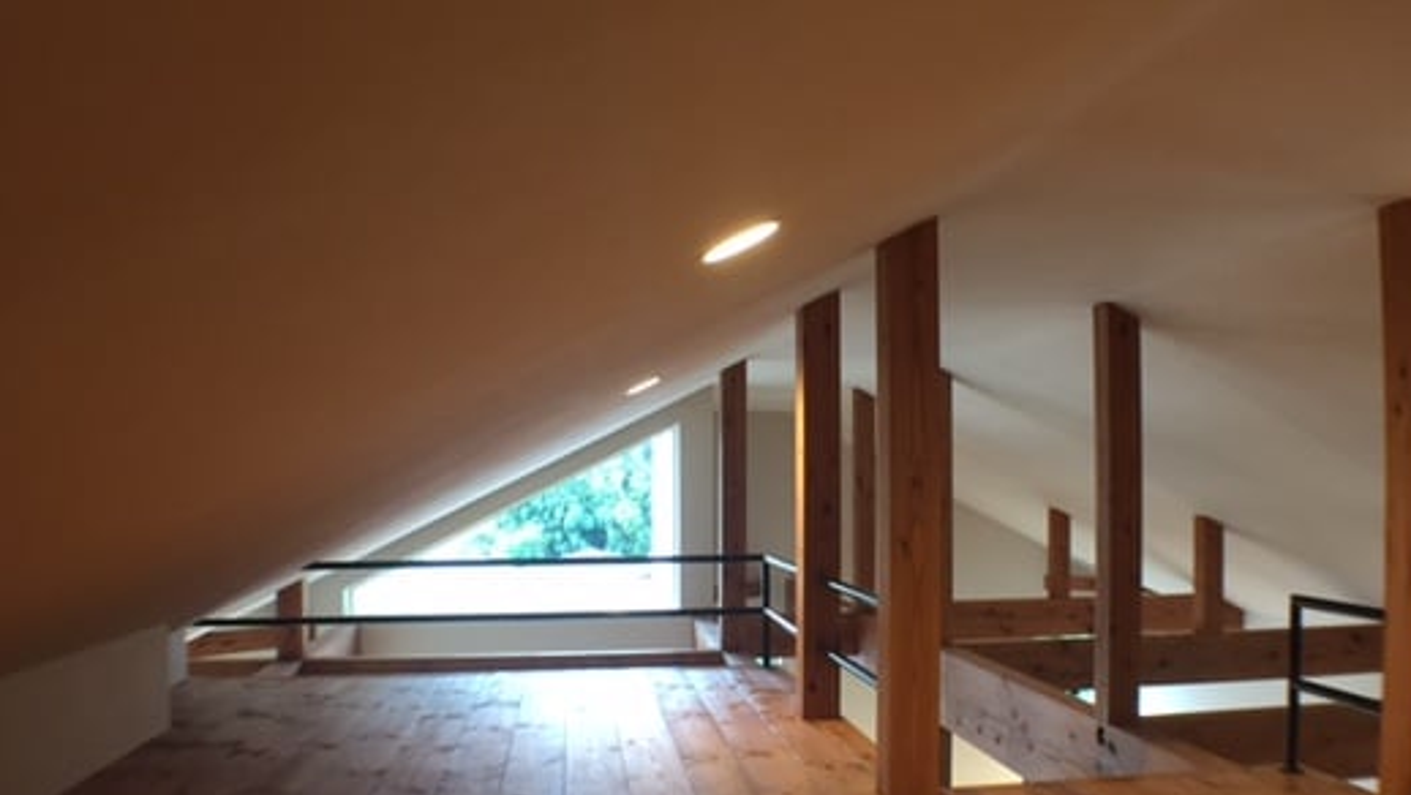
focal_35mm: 39
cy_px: 476
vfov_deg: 30.4
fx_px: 1460
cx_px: 804
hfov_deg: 51.4
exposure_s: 1/33
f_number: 2.2
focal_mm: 4.15
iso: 160
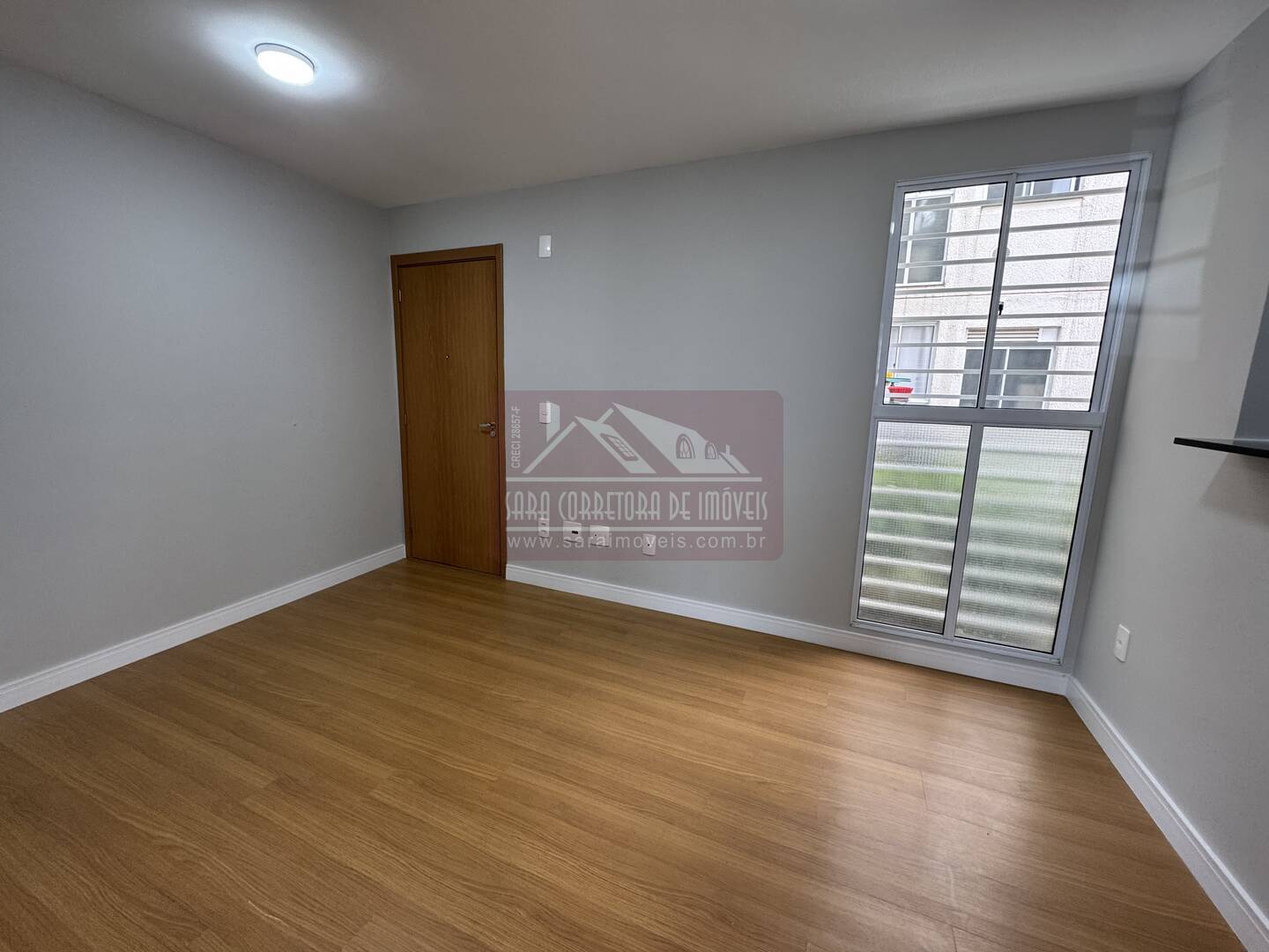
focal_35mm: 14
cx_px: 634
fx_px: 513
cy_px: 476
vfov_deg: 85.7
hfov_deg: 102.1
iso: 160
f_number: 2.2
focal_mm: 2.22
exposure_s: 1/120
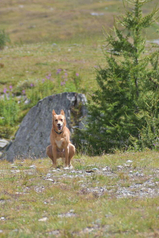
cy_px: 117
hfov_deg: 2.9
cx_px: 80
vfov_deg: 4.4
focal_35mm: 466
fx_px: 3091
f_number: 6.3
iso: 200
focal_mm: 300
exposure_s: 1/250
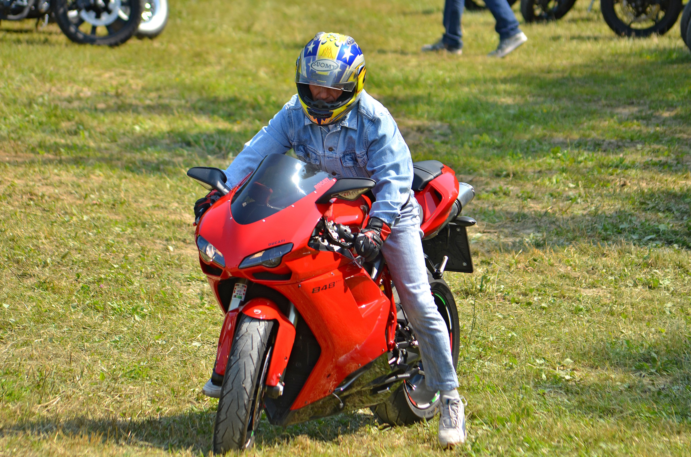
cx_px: 346
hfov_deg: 8.1
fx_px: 4884
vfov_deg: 5.4
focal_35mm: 255
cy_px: 228
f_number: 4.5
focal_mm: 170
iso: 100
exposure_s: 1/500
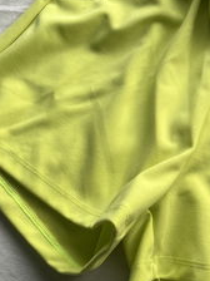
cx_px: 210
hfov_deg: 22.7
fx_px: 502
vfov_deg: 30.9
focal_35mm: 62
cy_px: 87
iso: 40
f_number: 1.6
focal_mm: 5.1
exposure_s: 1/184
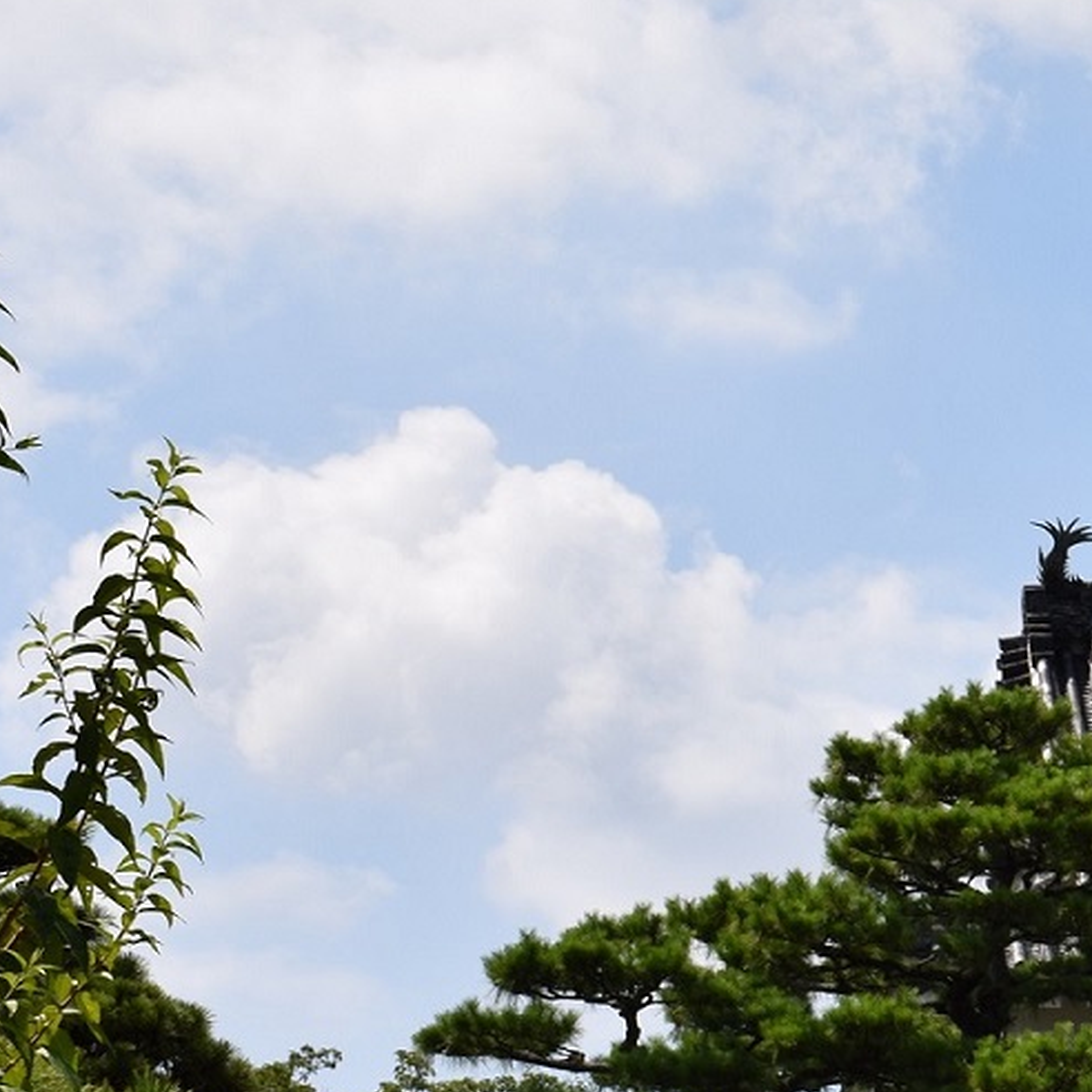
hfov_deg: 10.1
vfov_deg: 10.5
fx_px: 5960
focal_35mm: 167
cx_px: 1649
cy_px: 517
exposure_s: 1/200
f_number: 14
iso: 100
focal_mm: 42
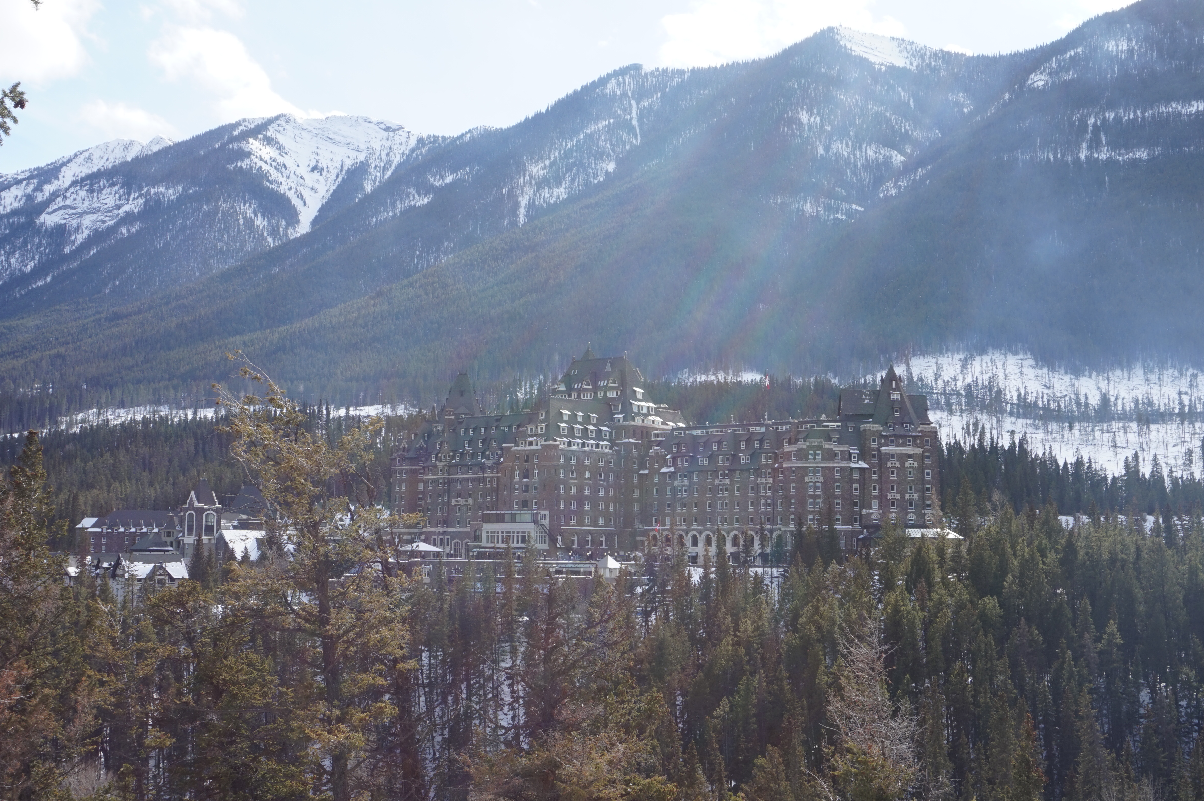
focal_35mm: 47
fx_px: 1557
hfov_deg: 42.2
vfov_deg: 28.9
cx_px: 672
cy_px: 368
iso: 100
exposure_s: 1/80
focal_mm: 27
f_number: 13
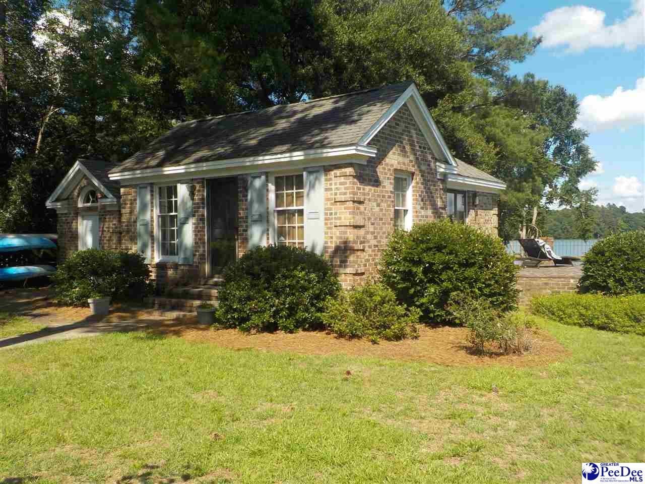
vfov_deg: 46.8
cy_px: 242
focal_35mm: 30
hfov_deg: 60.0
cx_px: 322
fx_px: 559
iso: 125
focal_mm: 4.1
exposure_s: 1/800
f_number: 3.3
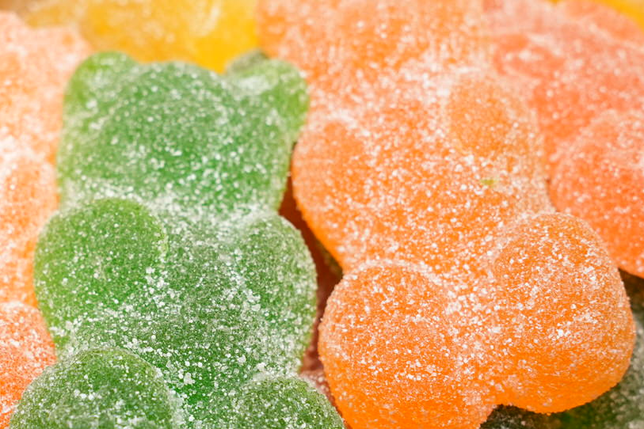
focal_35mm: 96
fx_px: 1717
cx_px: 158
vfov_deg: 14.2
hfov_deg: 21.1
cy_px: 249
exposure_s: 1/160
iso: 640
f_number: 7.1
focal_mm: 39
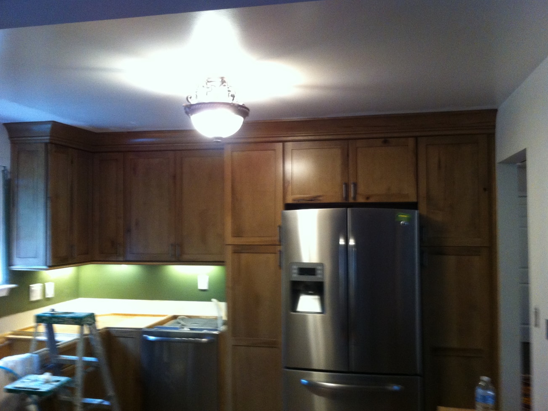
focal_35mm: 36
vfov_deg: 39.7
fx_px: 570
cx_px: 275
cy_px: 203
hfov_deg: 51.4
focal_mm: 3.85
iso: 250
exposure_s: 1/15
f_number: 2.8
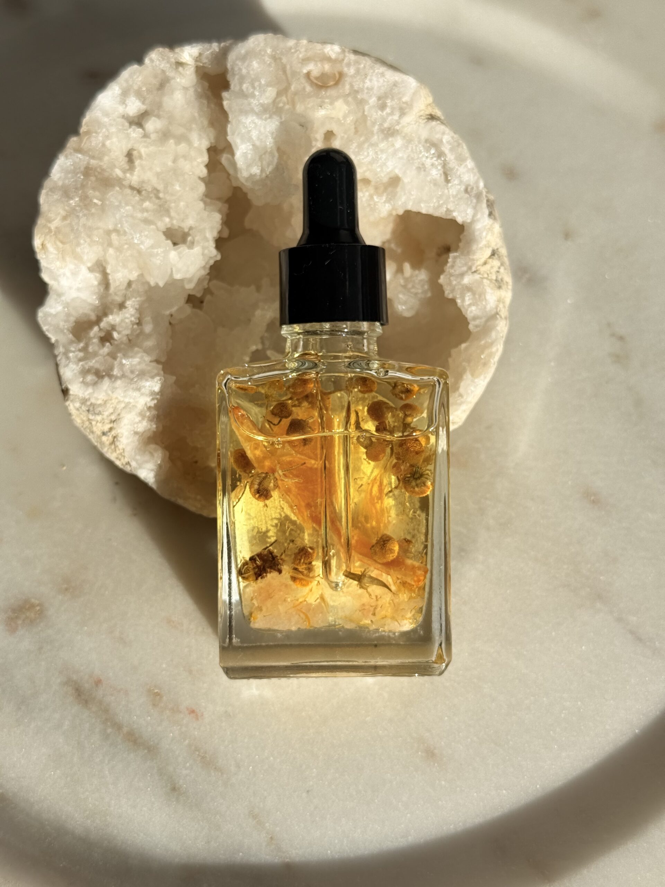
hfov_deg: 30.3
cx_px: 332
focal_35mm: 48
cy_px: 444
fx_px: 1229
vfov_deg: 39.7
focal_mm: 6.76
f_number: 1.78
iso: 80
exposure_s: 1/4329
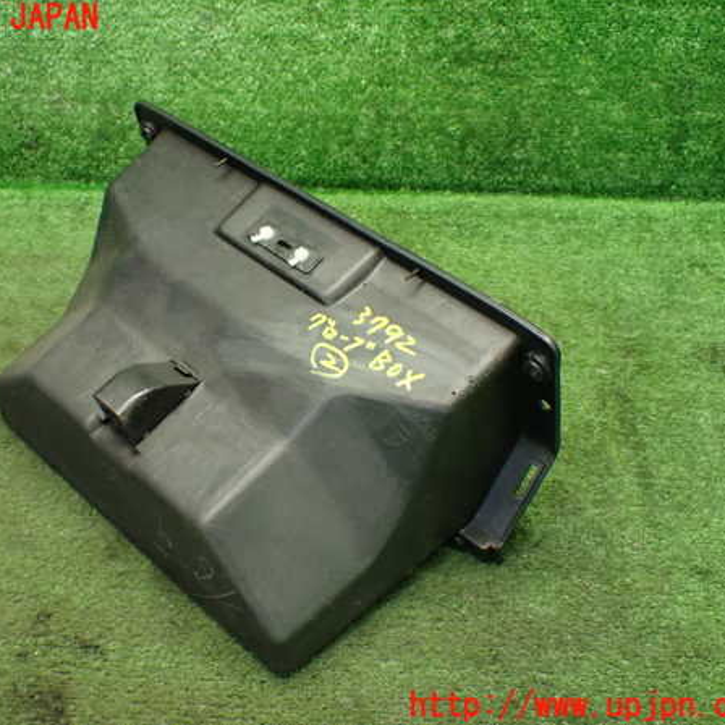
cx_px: 290
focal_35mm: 45
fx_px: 1066
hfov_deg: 37.4
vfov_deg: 37.6
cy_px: 362
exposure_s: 1/80
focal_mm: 6.83
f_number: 2.7
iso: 800
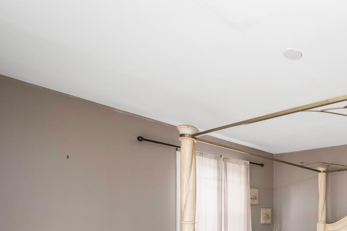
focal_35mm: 28
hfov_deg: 52.5
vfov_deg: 41.7
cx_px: 344
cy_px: 218
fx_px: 270
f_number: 7.1
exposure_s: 1/160
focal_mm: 14
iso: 250
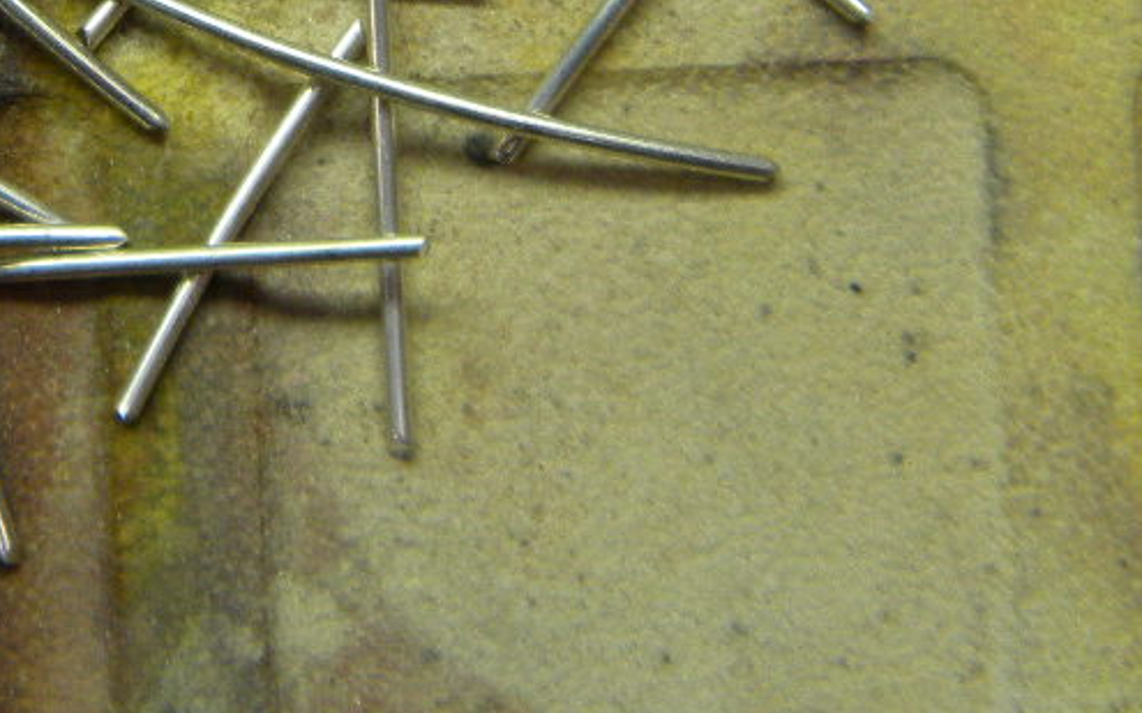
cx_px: 238
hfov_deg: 11.5
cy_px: -55
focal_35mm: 182
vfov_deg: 7.2
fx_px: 5662
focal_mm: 15.1
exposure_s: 1/60.7
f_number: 4.5
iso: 191
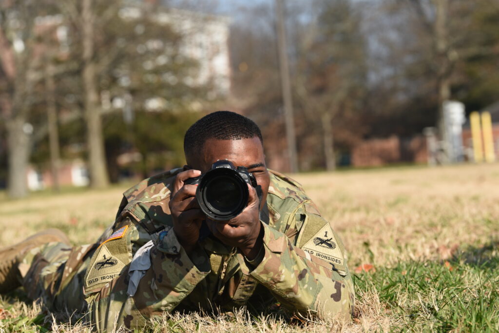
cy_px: 166
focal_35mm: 150
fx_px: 2079
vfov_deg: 9.2
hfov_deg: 13.7
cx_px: 250
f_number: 7.1
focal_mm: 150
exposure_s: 1/200
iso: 100
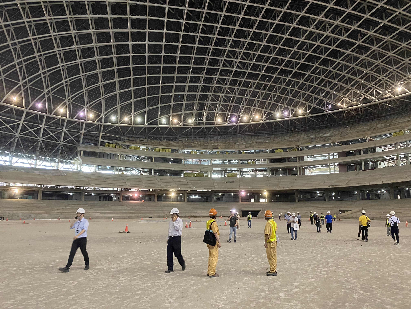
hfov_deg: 67.3
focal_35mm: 26
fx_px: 309
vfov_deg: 53.1
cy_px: 154
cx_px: 206
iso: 640
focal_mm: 4.25
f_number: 1.8
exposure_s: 1/30
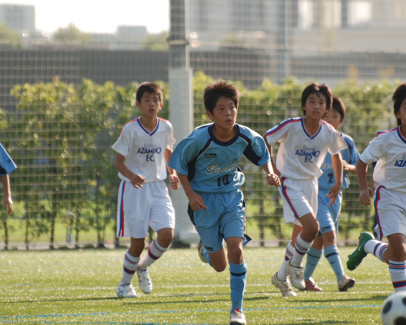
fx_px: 6069
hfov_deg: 3.8
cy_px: 162
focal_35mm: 505
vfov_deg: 3.1
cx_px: 238
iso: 280
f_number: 5.6
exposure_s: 1/500
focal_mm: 300
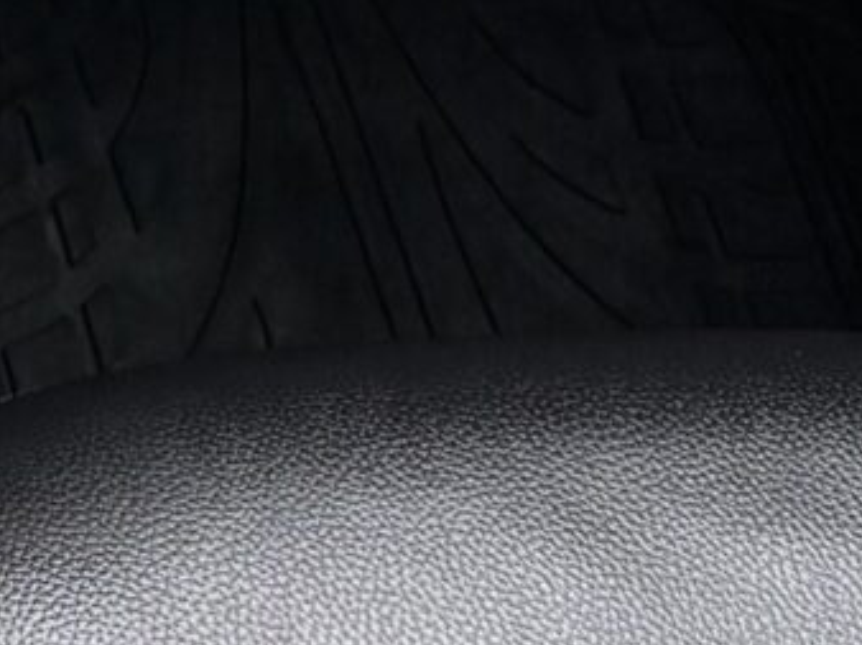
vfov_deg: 6.7
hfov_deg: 9.3
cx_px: -987
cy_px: -1451
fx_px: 4902
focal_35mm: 197
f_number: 1.6
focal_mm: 5.96
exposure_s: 1/242
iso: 40
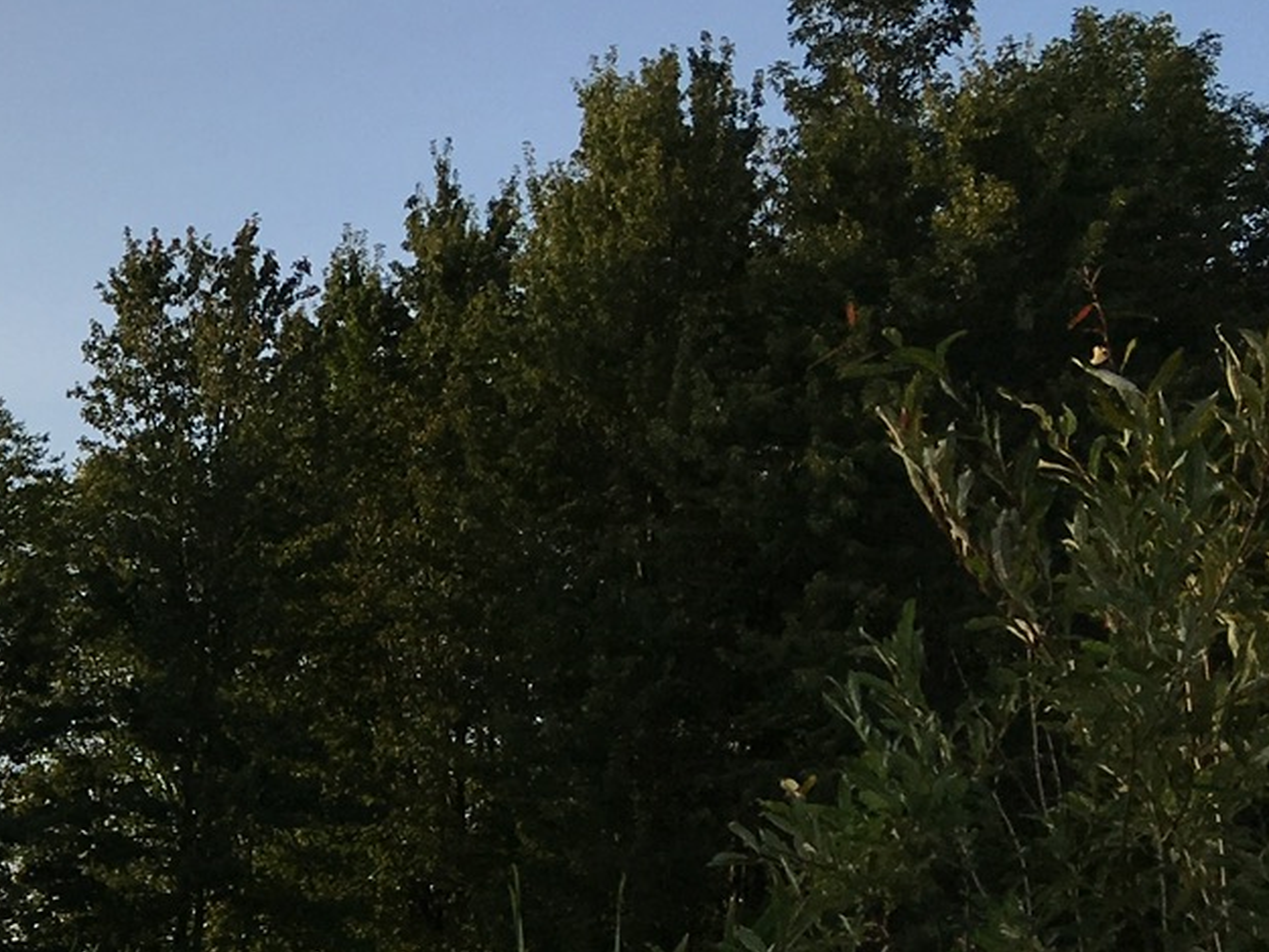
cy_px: 1051
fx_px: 3483
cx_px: -743
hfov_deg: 18.0
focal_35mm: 95
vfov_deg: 15.2
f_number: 2.2
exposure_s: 1/810
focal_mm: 4.15
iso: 25
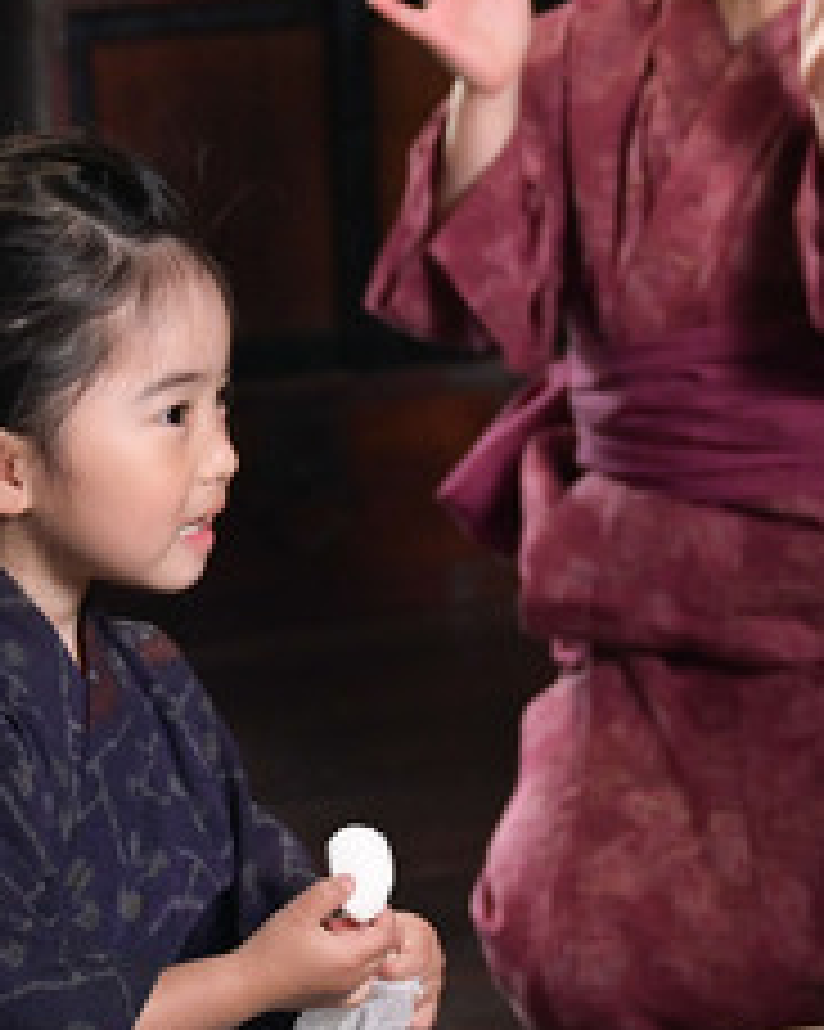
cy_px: 495
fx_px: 4789
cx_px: 851
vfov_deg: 12.3
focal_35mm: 157
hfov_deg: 9.8
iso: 2000
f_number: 2.8
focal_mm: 52
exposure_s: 1/400
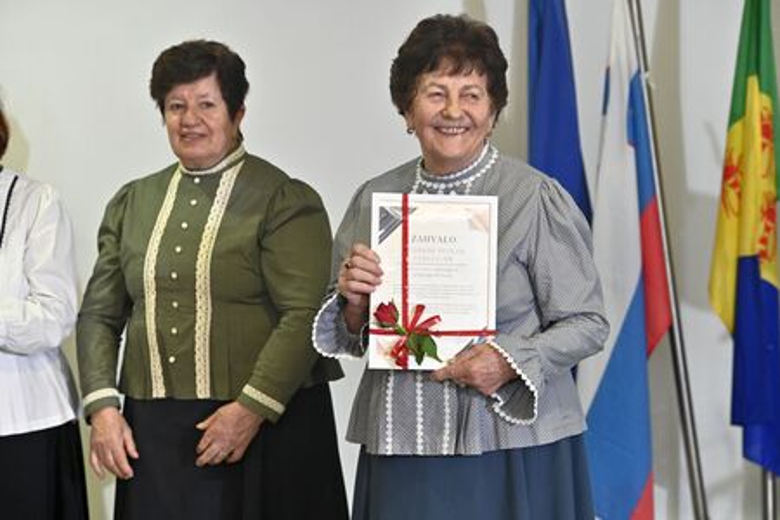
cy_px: 260
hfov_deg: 18.6
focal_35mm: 110
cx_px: 390
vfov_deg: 12.5
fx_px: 2383
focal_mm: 110
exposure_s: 1/250
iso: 2500
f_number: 4
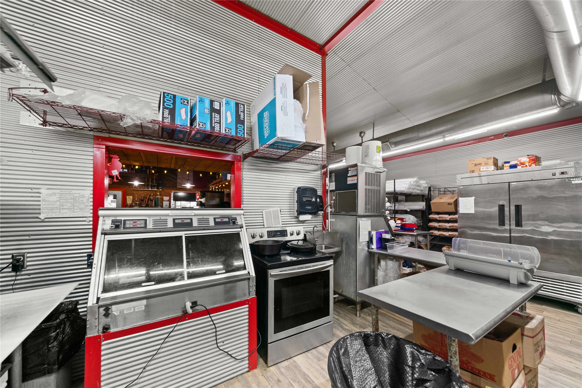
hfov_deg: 112.6
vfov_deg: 90.0
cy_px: 194
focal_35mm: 12
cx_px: 291
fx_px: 194
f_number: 5
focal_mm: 12
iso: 800
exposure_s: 1/30
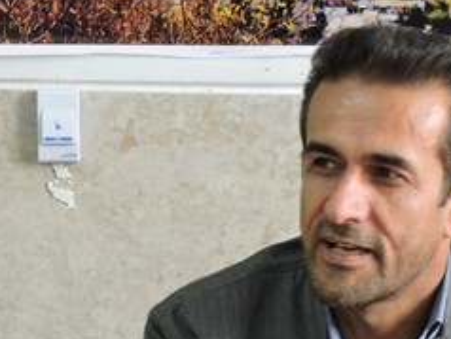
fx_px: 5478
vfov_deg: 3.5
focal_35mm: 420
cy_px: 396
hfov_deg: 4.7
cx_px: 48
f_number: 5.2
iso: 400
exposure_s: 1/25
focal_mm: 26.9
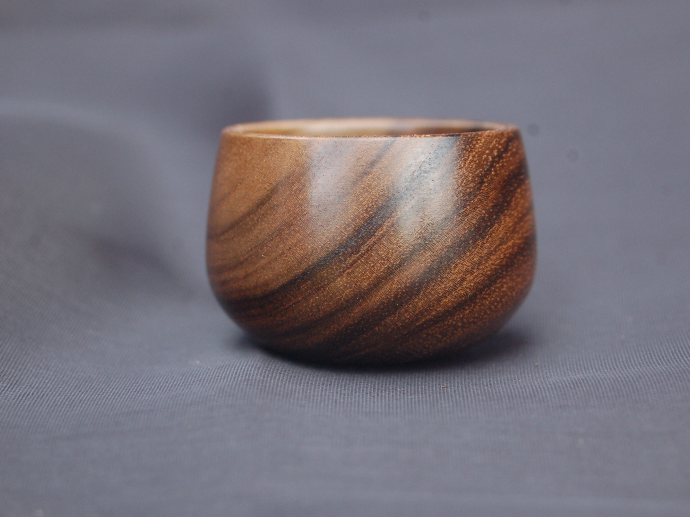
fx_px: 2212
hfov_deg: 17.7
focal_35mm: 111
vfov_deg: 13.3
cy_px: 259
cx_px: 379
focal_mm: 68
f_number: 5.6
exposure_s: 1/125
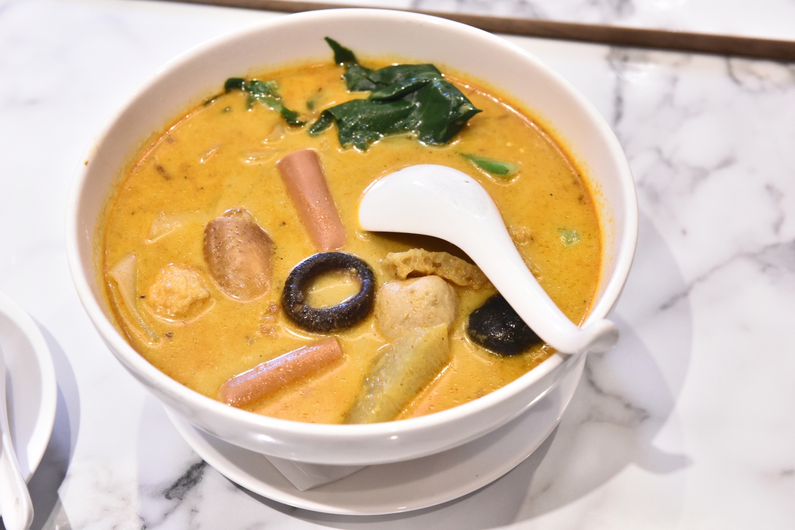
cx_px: 398
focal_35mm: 70
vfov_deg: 19.5
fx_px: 1546
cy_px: 265
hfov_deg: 28.8
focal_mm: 70
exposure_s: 1/100
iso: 6400
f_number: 8
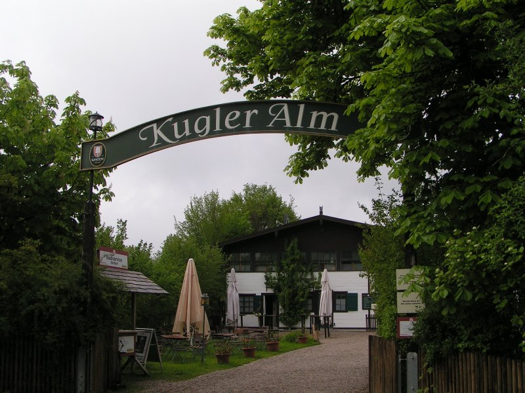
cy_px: 196
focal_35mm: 38
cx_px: 262
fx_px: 576
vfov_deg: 37.7
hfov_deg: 49.0
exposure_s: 1/200
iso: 50
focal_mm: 5.8
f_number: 5.6
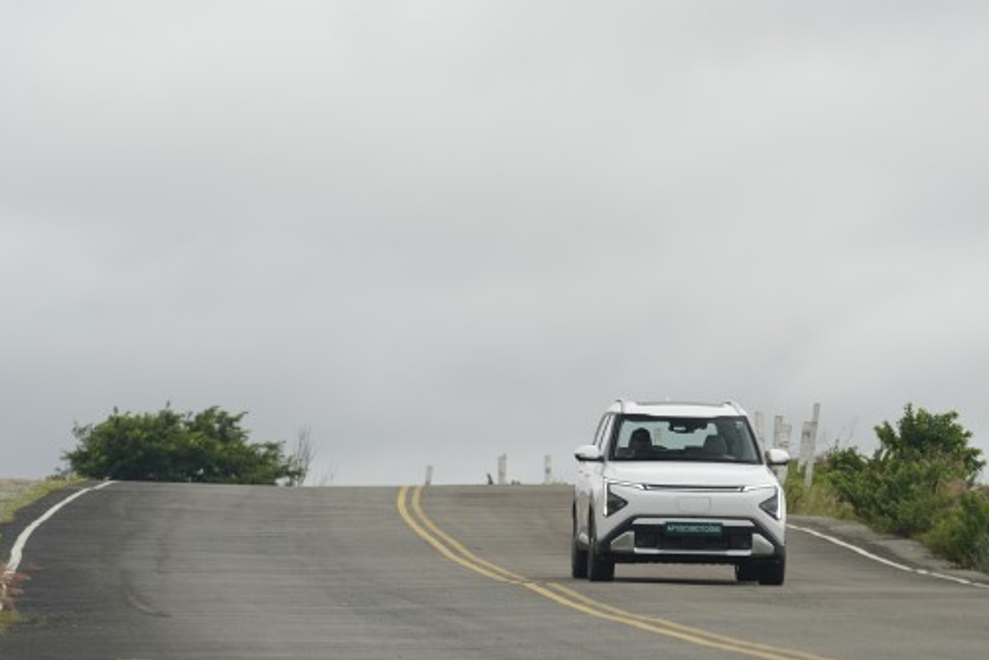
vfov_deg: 5.4
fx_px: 7007
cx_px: 603
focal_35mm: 255
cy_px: 369
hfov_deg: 8.1
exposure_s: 1/160
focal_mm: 200
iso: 100
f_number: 5.6
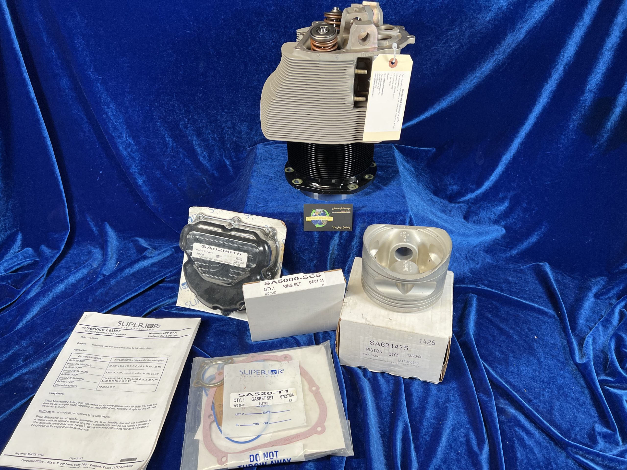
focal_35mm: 26
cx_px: 314
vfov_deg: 53.1
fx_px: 471
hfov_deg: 67.3
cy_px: 235
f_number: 1.5
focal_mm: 5.7
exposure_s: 1/120
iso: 100
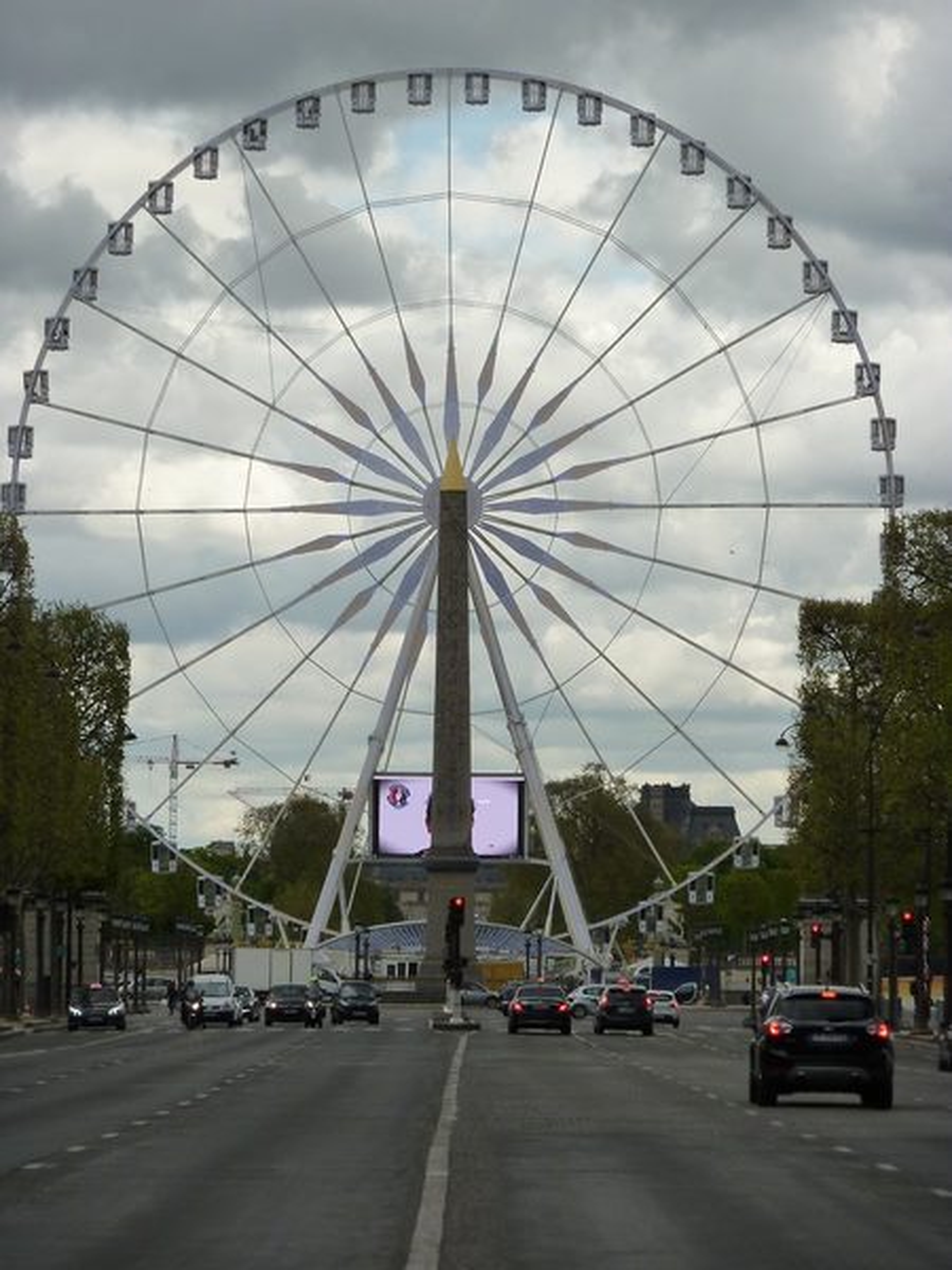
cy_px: 635
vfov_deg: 10.9
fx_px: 6674
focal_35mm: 182
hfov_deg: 8.2
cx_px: 476
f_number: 5.6
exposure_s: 1/500
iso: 125
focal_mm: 29.9
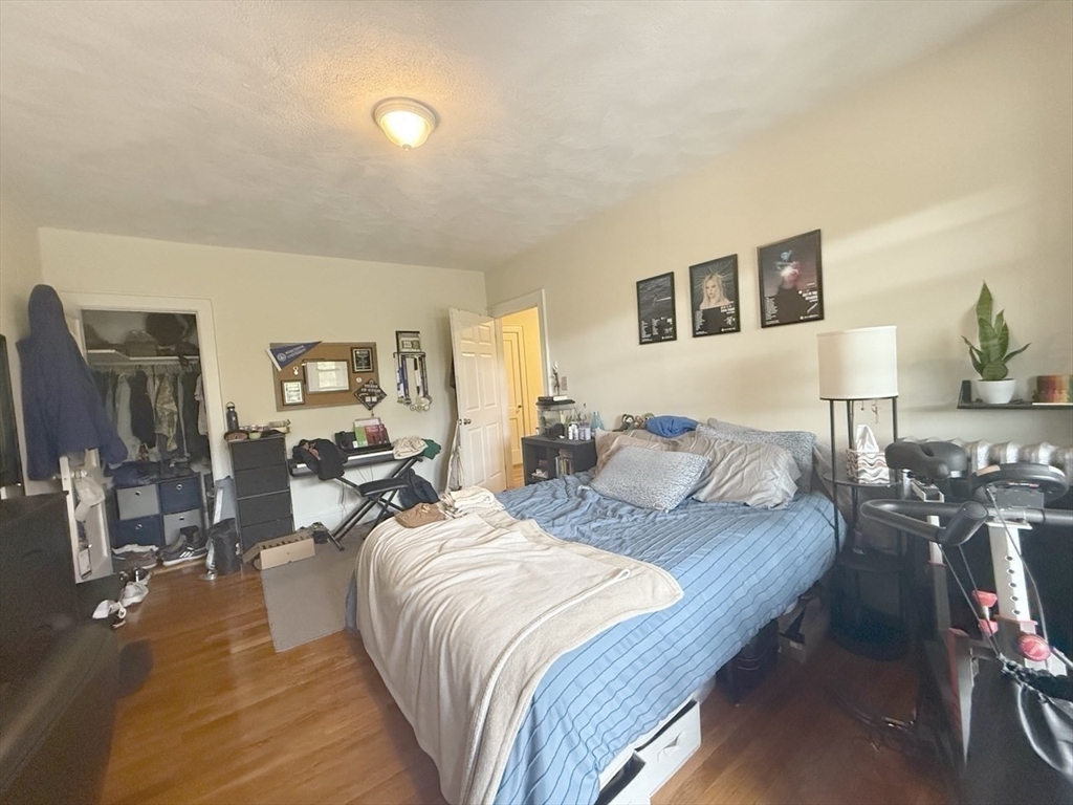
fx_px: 434
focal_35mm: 14
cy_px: 402
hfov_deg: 102.1
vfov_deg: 85.7
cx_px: 536
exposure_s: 1/60
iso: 640
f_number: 2.2
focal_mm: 2.22
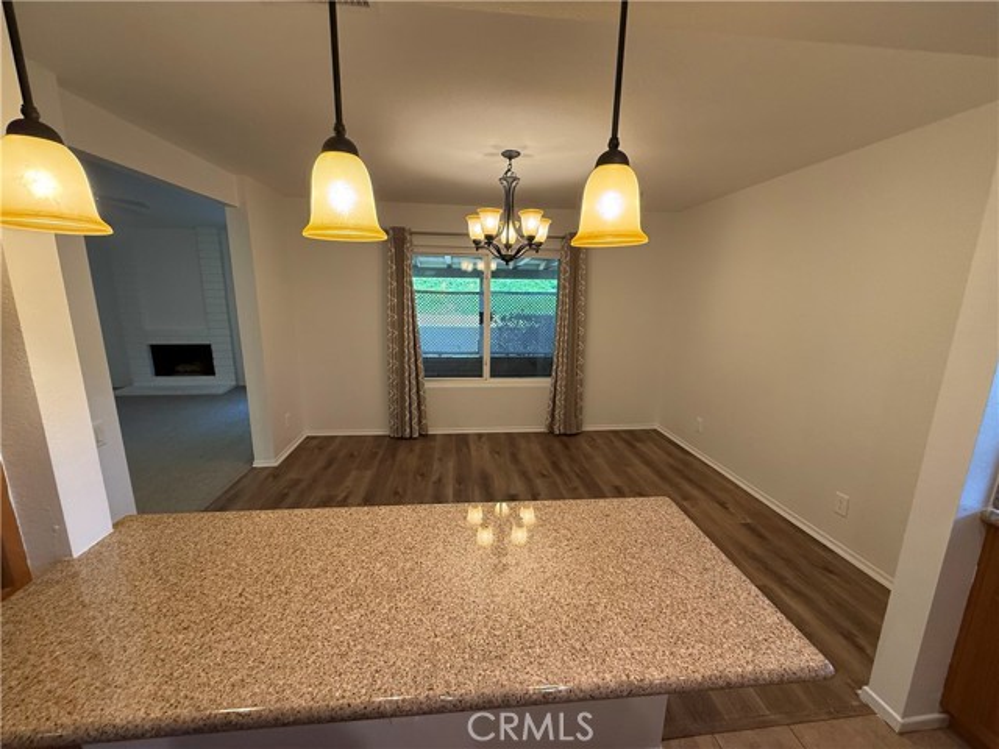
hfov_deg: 102.1
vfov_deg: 85.7
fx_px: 404
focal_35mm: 14
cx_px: 500
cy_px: 374
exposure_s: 1/120
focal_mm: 2.22
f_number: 2.2
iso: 250
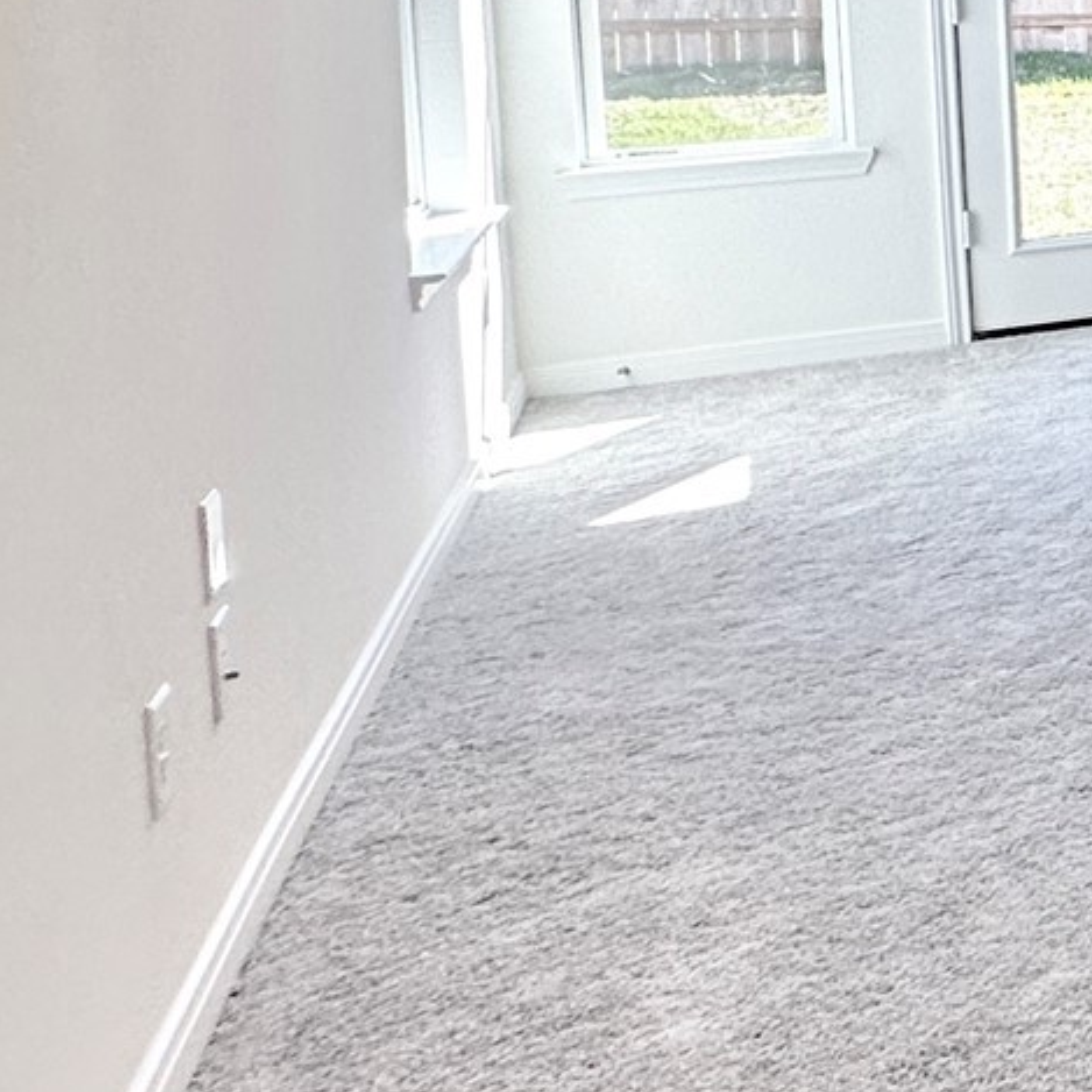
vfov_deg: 29.6
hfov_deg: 17.9
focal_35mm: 54
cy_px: 5
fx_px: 1927
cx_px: 2303
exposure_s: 1/120
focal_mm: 2.22
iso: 64
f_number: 2.2
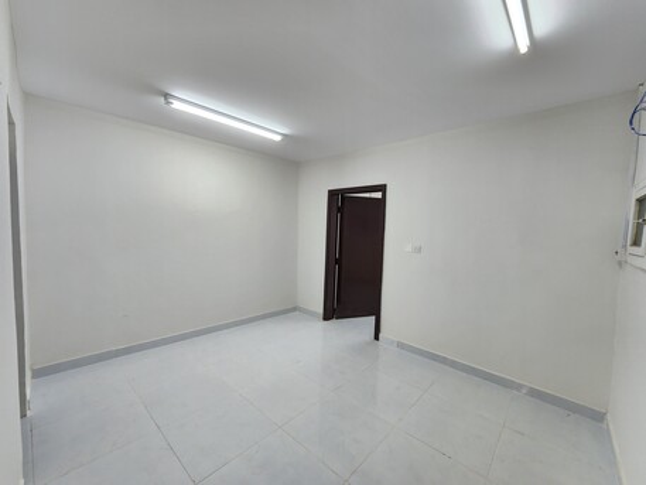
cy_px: 242
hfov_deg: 106.2
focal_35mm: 13
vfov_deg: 89.9
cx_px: 323
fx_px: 243
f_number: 2.2
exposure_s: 1/50
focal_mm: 2.2
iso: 64
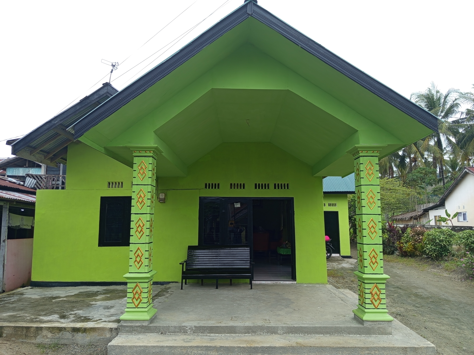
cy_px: 178
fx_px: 329
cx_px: 237
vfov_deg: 56.8
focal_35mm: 24
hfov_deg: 71.6
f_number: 1.7
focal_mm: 5.24
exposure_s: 1/393
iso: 50
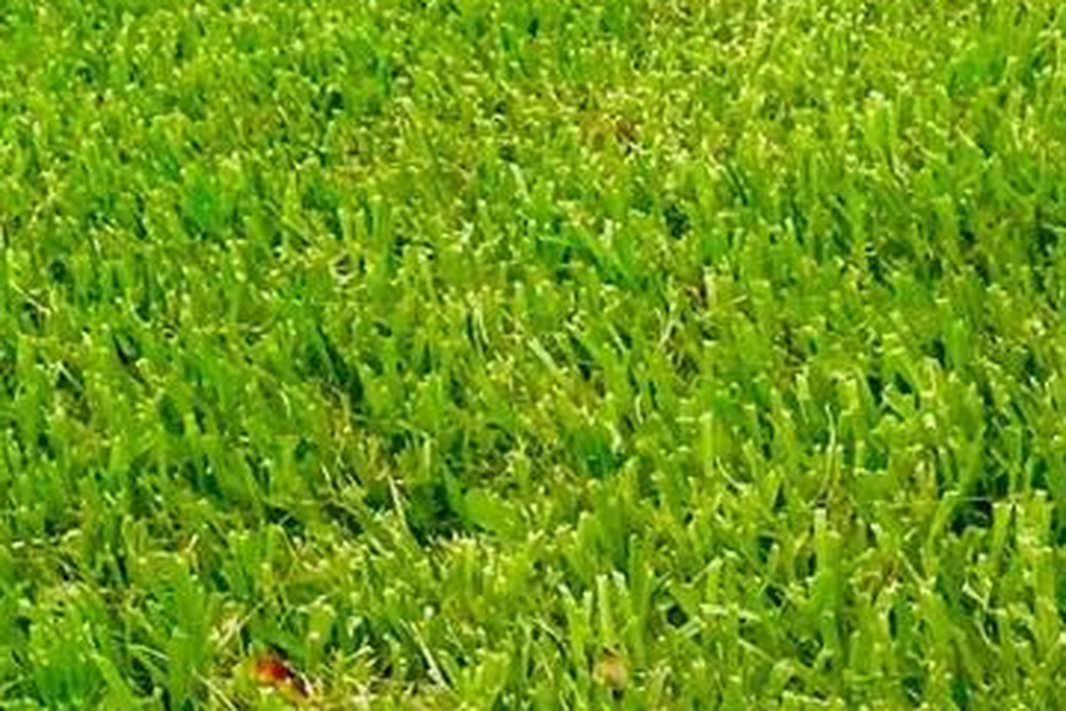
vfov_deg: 9.4
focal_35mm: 134
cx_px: -391
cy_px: -827
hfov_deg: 14.5
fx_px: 3968
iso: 32
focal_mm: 4.15
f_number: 2.2
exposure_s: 1/898
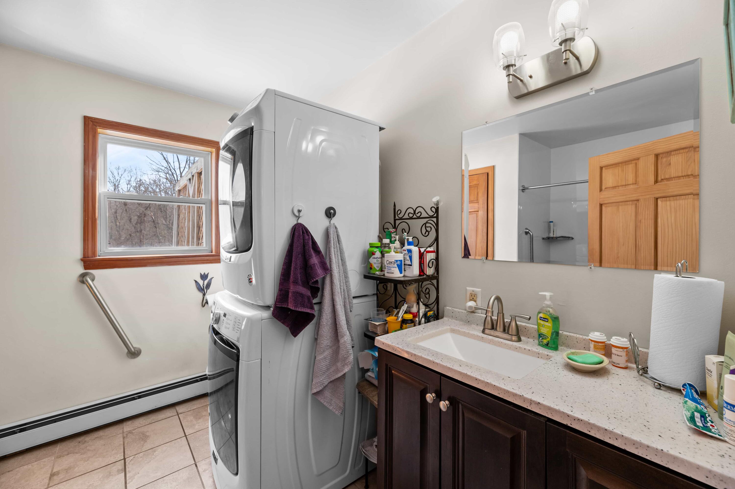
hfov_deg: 104.3
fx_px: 286
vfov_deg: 81.1
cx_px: 368
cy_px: 244
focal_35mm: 14
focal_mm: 14
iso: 800
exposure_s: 1/20
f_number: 8
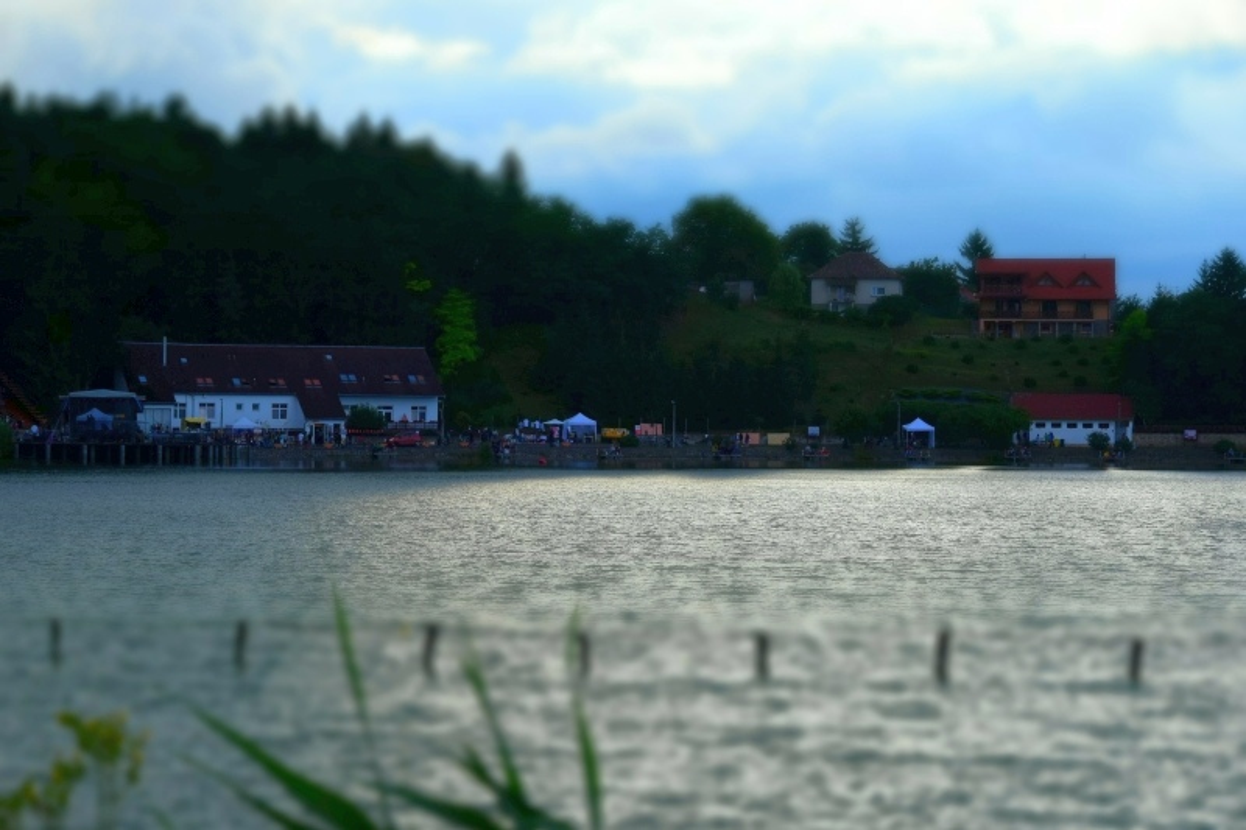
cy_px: 415
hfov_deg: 20.6
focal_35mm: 99
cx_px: 623
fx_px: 3426
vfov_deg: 13.8
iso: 400
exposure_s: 1/160
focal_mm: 66
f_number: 9
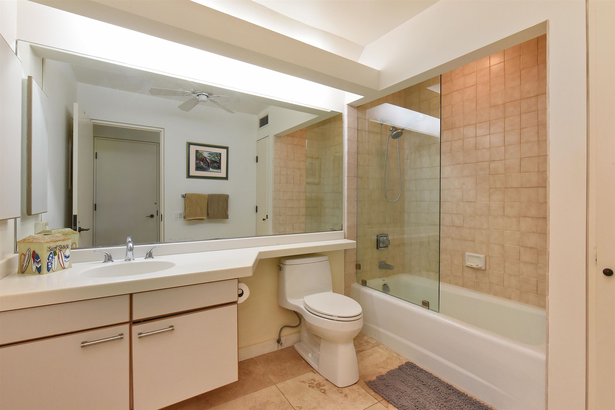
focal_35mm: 16
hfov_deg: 96.7
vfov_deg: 73.8
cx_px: 308
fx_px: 273
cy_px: 205
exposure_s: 1/15
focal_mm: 16
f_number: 16
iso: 2000
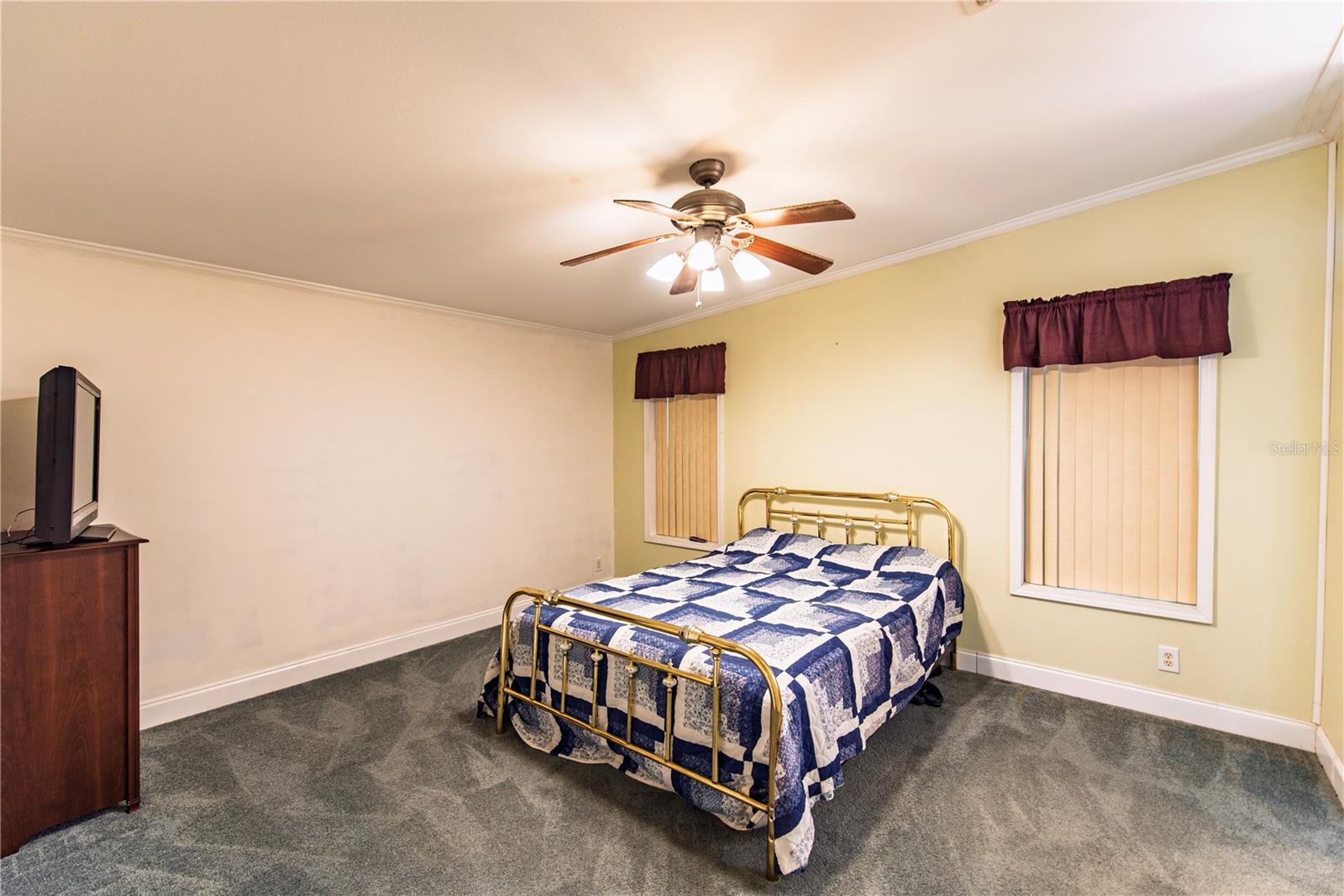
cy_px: 448
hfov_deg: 100.4
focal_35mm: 15
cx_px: 672
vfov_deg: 77.3
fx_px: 560
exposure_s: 1/20
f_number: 2.8
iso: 100
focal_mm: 15
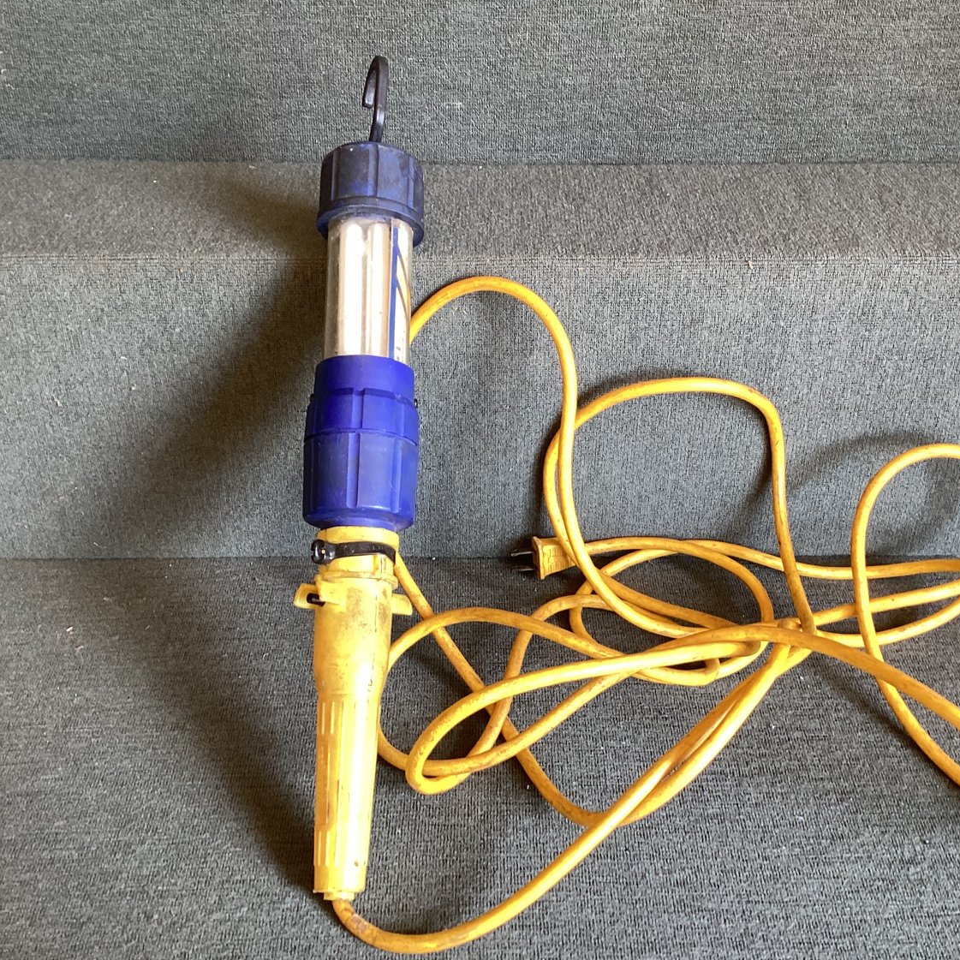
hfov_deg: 44.9
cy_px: 480
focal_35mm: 37
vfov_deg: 44.9
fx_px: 1161
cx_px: 524
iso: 80
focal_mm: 3.3
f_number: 2.4
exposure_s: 1/50
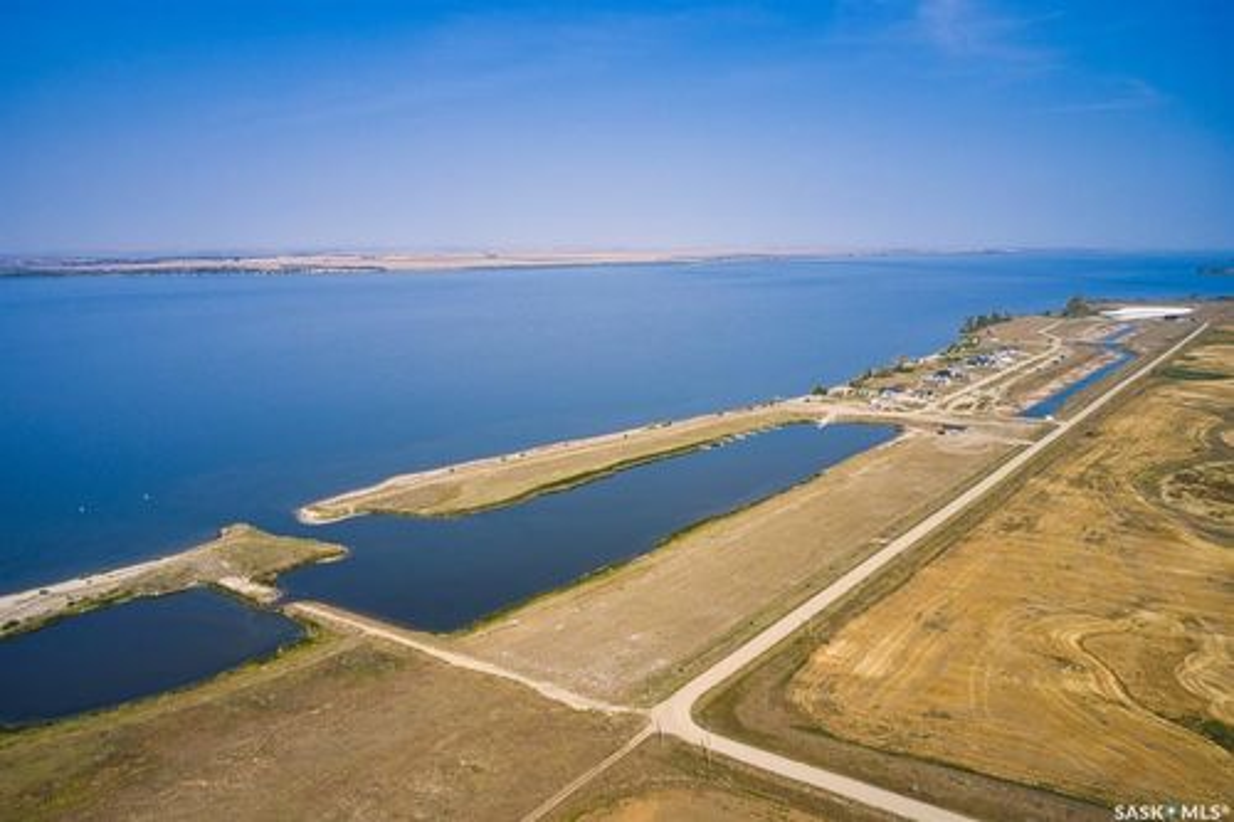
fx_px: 959
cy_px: 411
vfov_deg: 46.4
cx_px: 617
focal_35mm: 28
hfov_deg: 65.5
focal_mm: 10.26
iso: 100
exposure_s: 1/500
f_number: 6.3
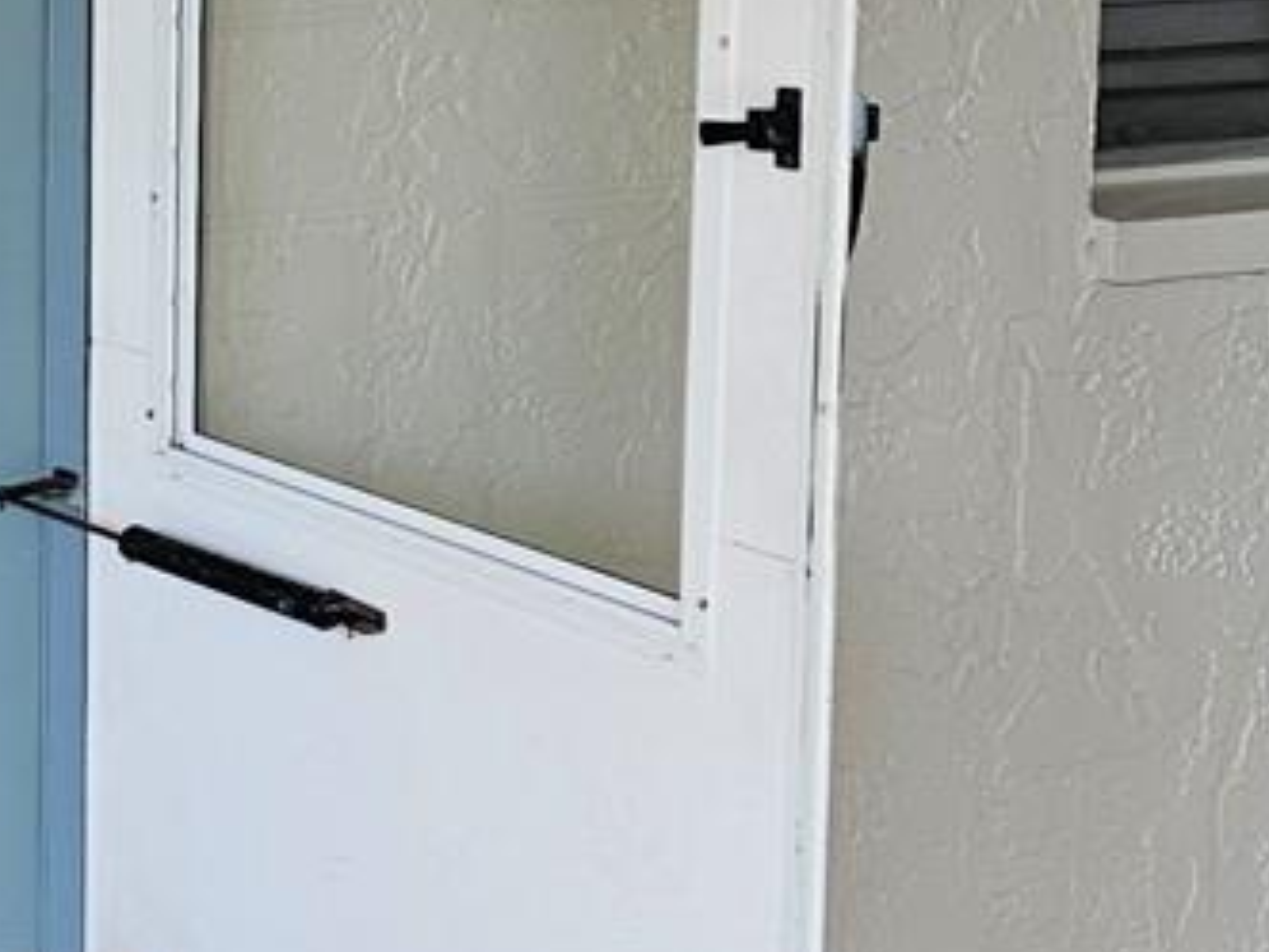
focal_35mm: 111
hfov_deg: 16.0
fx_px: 4069
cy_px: 122
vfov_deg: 13.2
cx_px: -734
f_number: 1.8
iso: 40
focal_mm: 5.4
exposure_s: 1/120
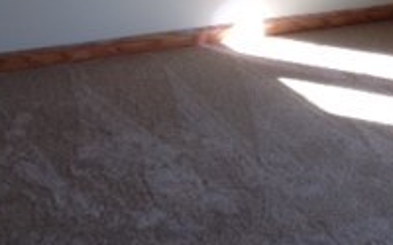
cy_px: -131
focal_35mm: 112
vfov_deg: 11.2
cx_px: 324
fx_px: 1200
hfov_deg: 18.4
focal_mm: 4.12
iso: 50
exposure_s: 1/60
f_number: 2.4
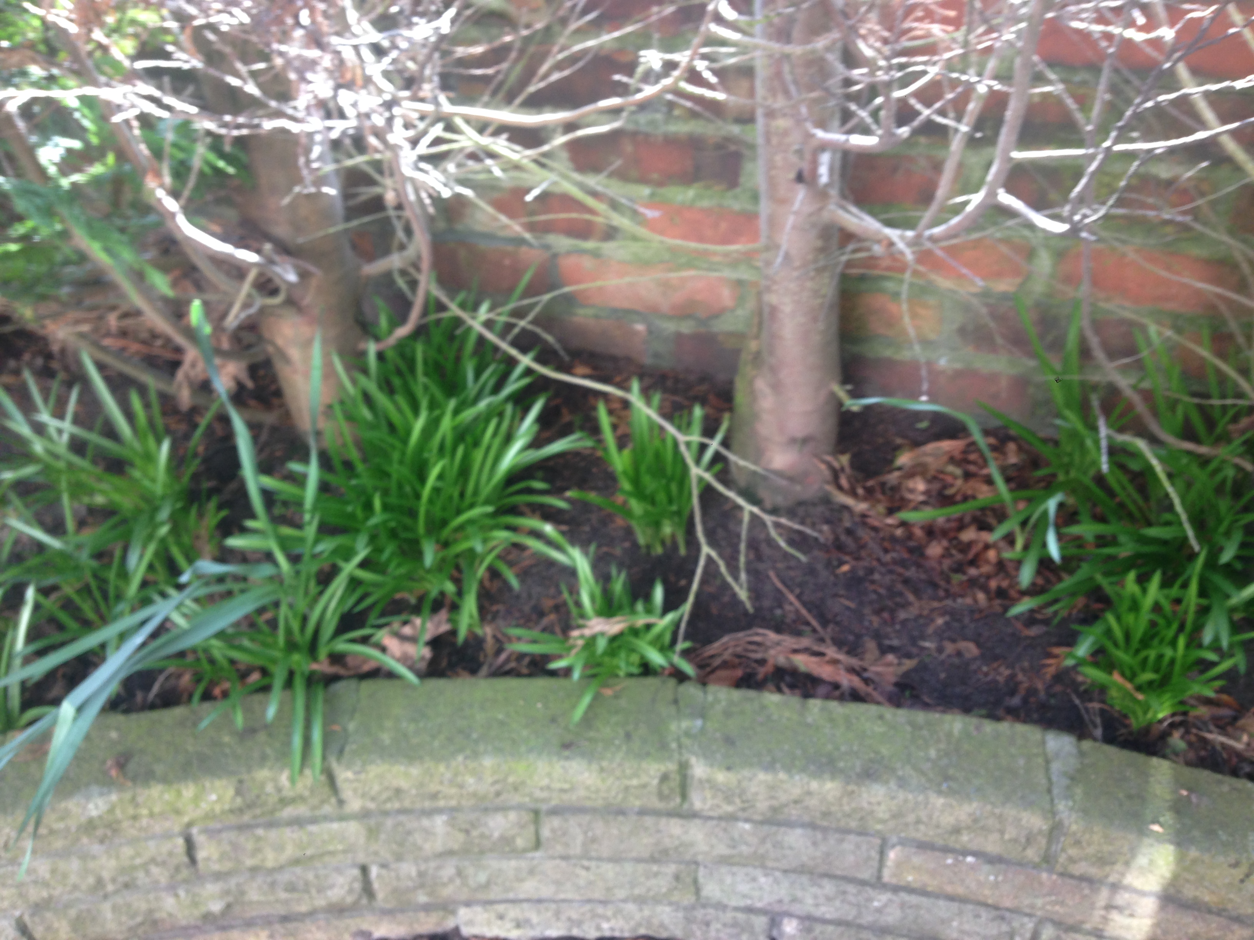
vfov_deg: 42.9
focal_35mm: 33
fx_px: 1195
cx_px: 627
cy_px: 470
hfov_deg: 55.4
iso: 64
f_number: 2.4
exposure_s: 1/40
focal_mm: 4.12
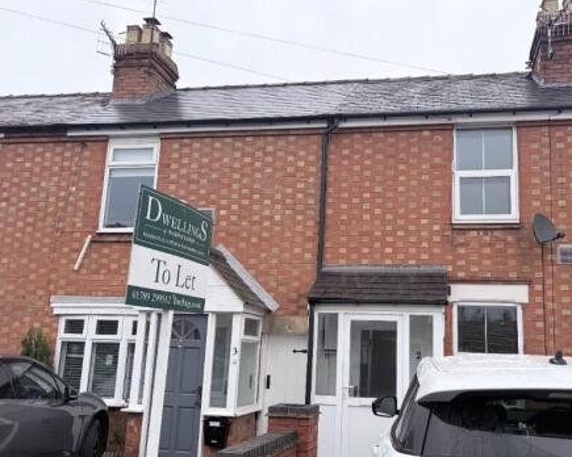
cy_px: 242
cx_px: 341
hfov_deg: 52.5
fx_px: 576
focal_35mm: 34
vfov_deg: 43.3
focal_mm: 5.96
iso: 64
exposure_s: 1/629
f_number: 1.6
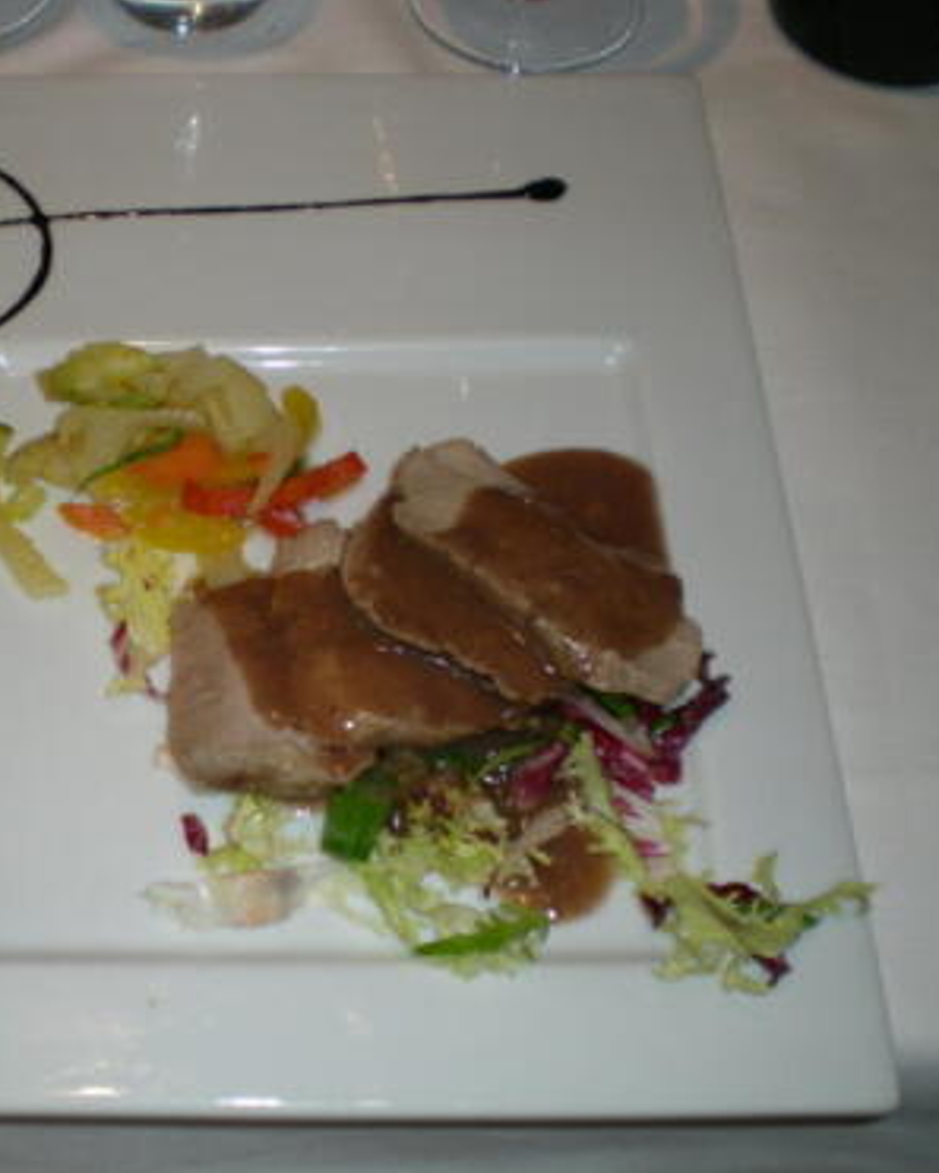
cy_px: 590
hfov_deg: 29.5
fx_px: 1736
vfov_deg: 37.3
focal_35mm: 50
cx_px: 177
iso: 50
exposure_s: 1/30
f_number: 3.1
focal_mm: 6.3
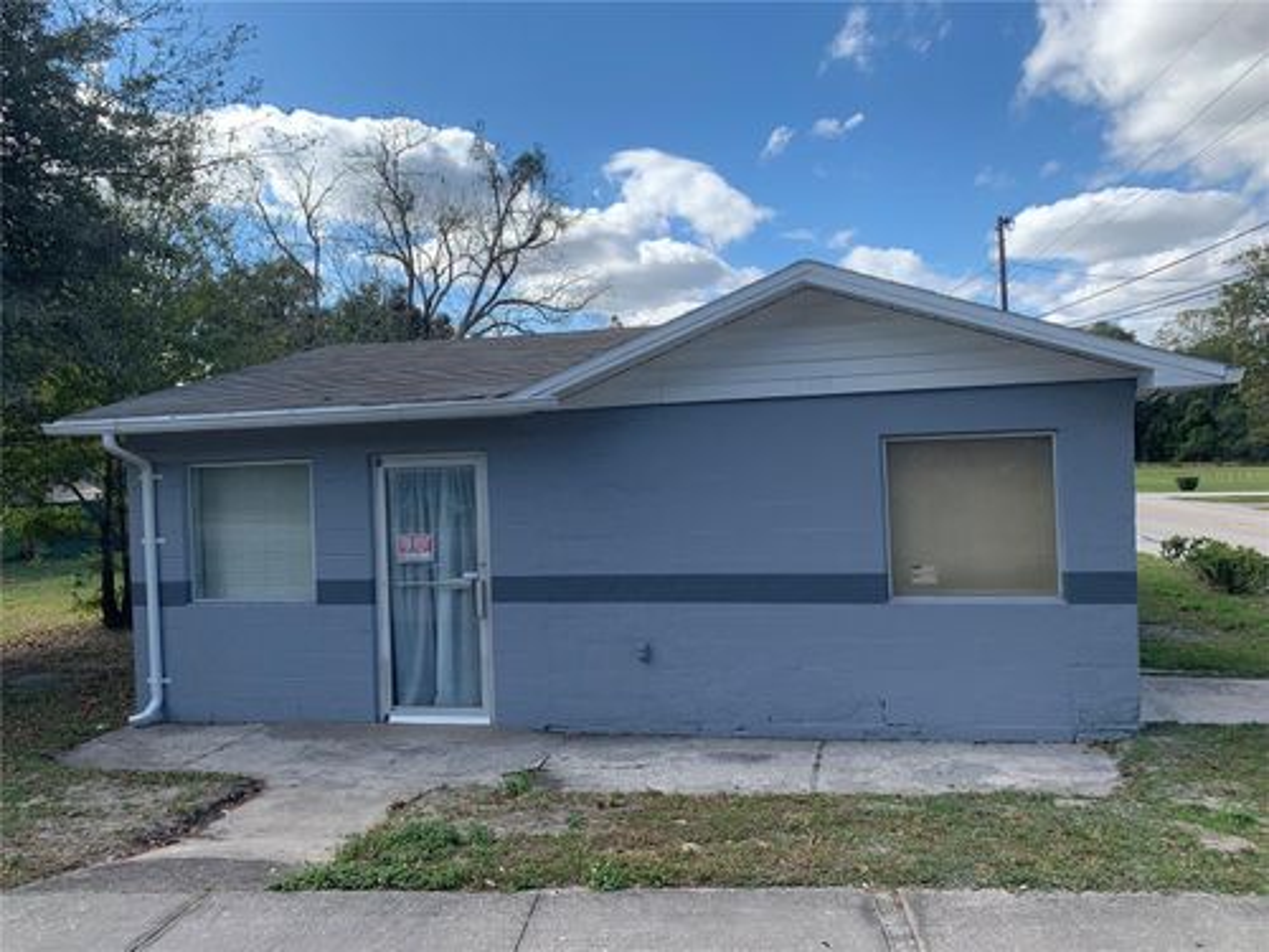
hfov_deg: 67.3
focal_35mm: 26
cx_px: 634
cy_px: 476
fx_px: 953
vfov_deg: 53.1
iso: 25
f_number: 1.8
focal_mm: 4.25
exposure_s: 1/1387
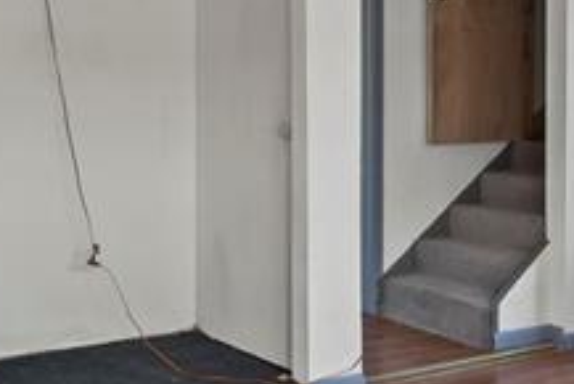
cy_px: 87
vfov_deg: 20.5
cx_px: 299
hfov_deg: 30.5
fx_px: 1053
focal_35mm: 66
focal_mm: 14
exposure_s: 1/5
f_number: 8
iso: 800
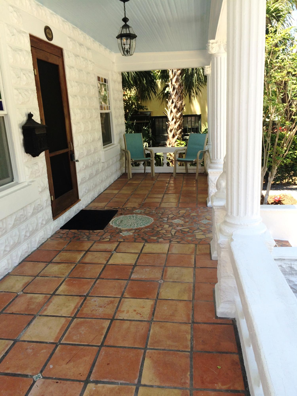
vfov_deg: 61.7
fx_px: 332
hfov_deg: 48.2
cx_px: 148
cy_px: 198
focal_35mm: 29
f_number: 2.2
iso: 32
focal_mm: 4.15
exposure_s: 1/483
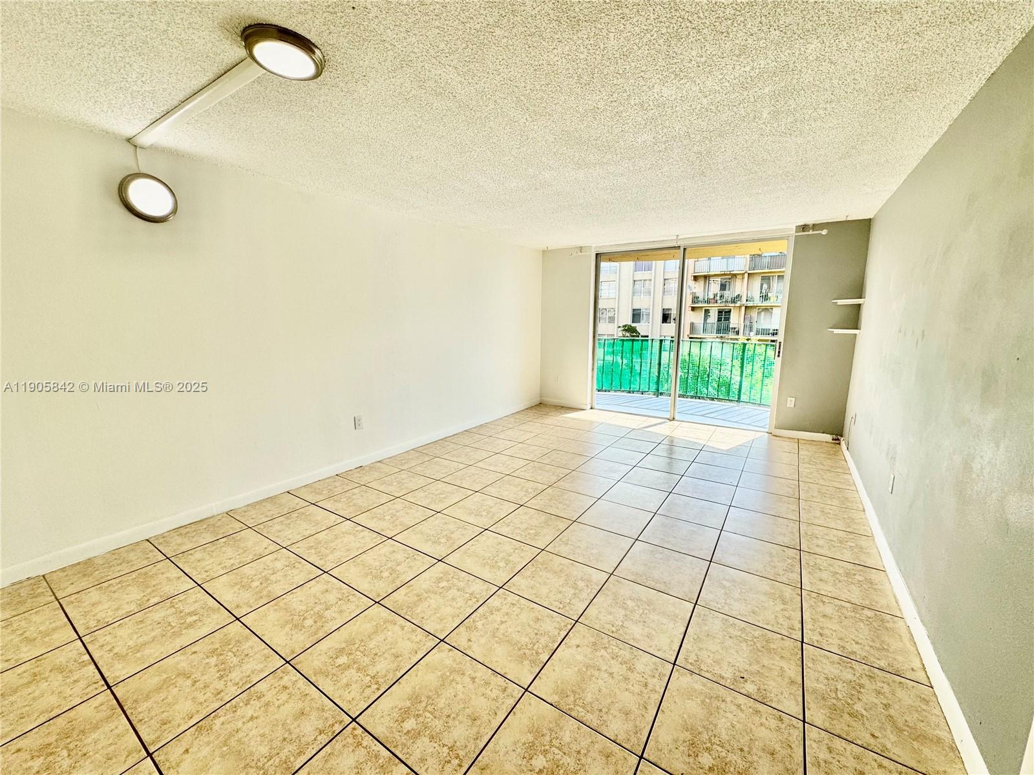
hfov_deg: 102.1
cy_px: 388
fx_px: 418
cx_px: 517
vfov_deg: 85.7
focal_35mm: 14
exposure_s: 1/615
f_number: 2.2
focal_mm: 2.22
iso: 40
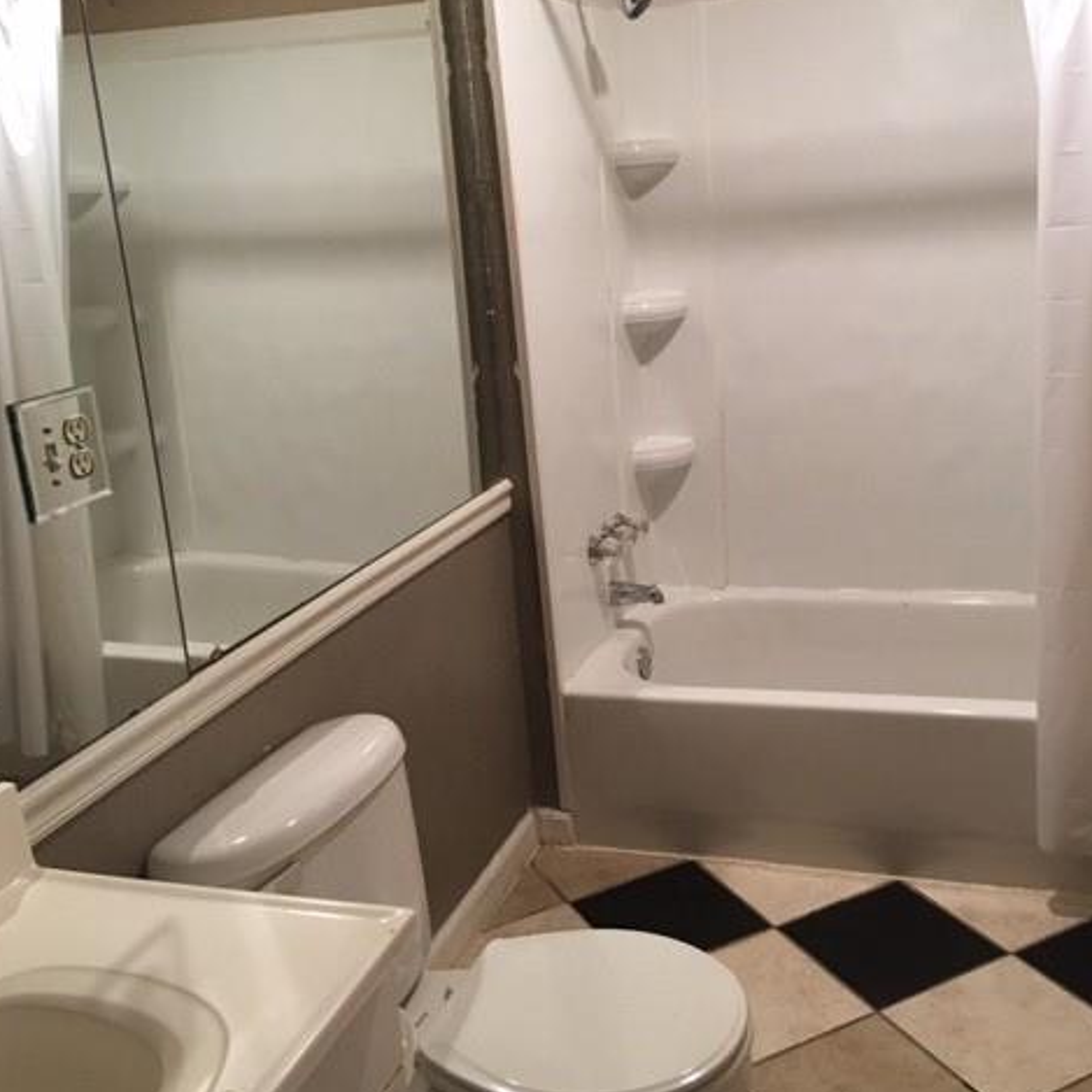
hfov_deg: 47.2
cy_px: 510
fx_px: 1249
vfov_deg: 47.2
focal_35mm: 35
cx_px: 543
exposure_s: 1/10
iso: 100
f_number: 2.2
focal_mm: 4.15
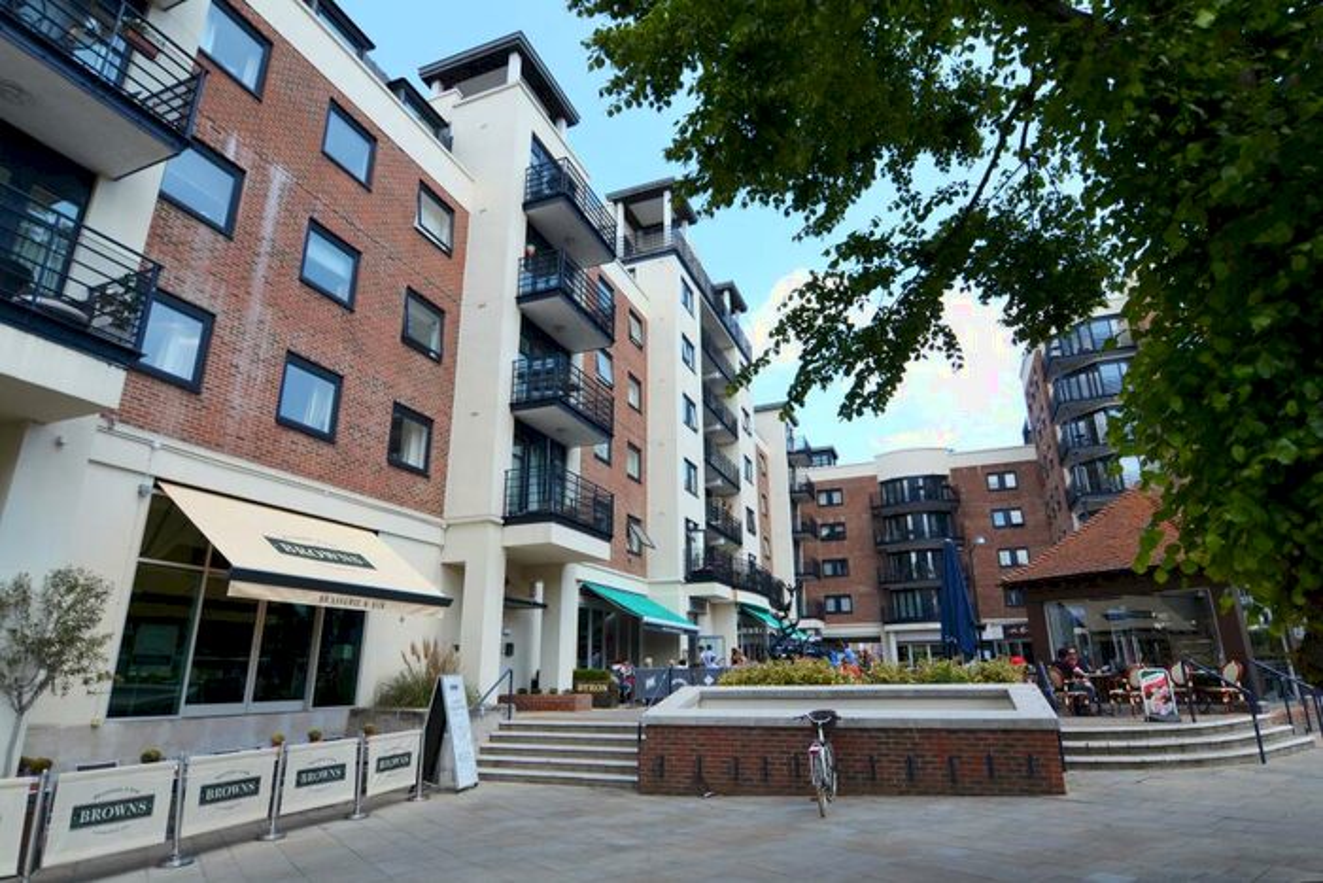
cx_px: 662
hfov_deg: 90.0
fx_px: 662
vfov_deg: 67.4
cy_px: 442
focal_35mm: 18
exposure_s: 1/200
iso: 100
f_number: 7.1
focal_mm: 12
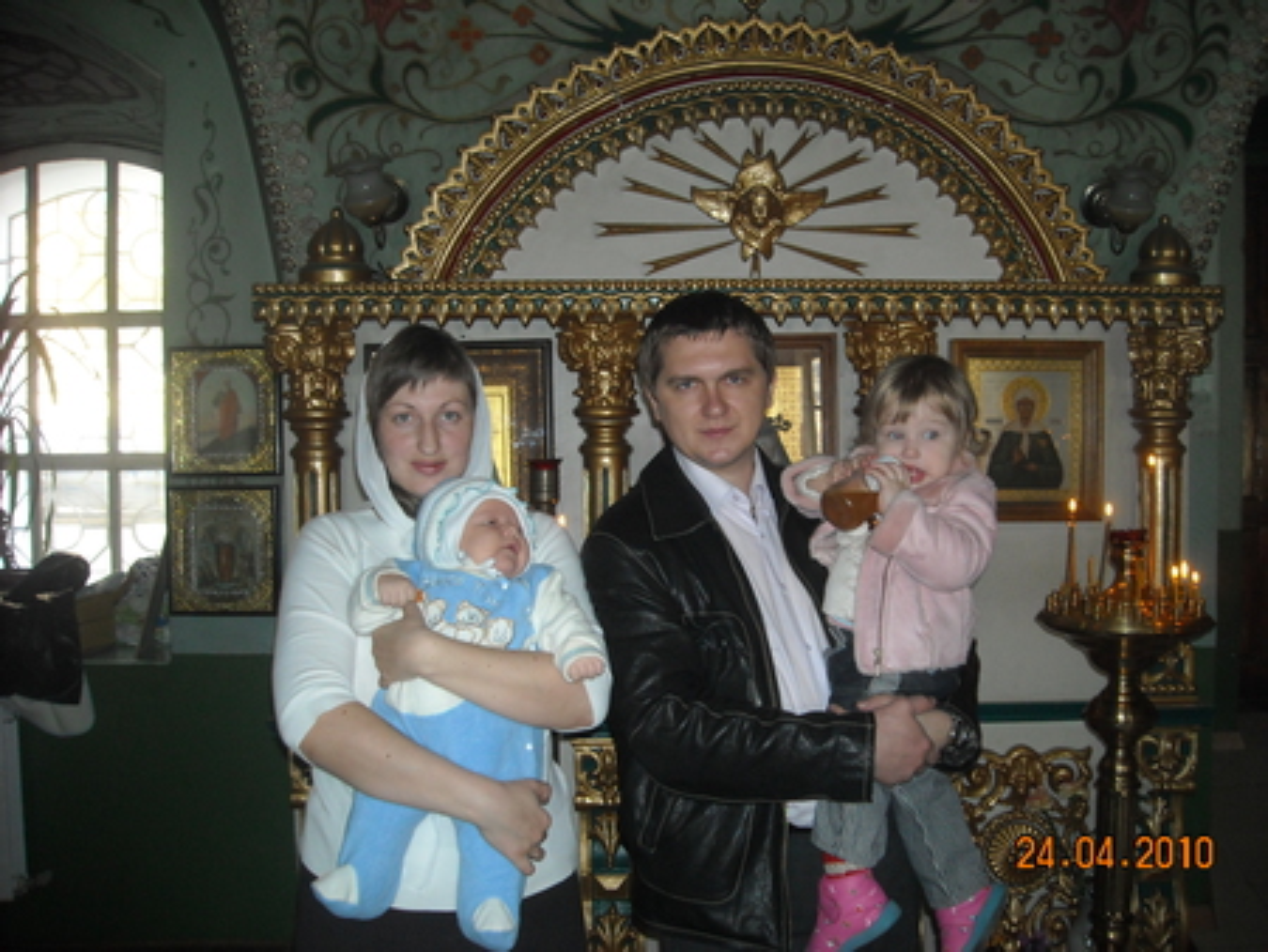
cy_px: 476
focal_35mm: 35
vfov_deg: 40.7
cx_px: 634
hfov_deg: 52.6
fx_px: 1283
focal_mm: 5.7
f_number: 2.8
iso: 200
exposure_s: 1/60
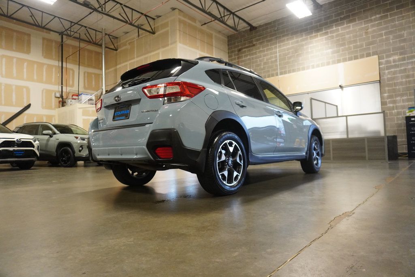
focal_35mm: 24
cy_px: 138
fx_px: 277
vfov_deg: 53.1
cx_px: 208
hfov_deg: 73.7
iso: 3200
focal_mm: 16
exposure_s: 1/160
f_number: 3.5
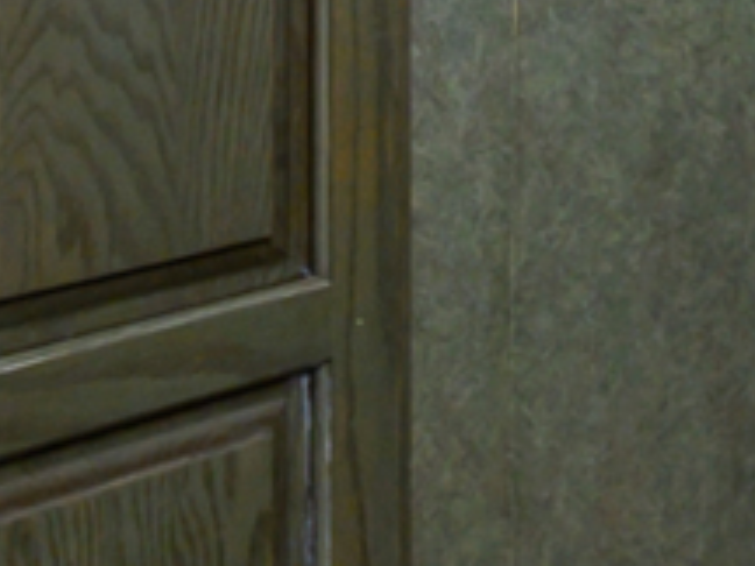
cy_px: -328
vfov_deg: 12.9
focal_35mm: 108
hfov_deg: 11.6
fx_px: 2356
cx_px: 2178
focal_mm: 10
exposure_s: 1/25
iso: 250
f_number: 8
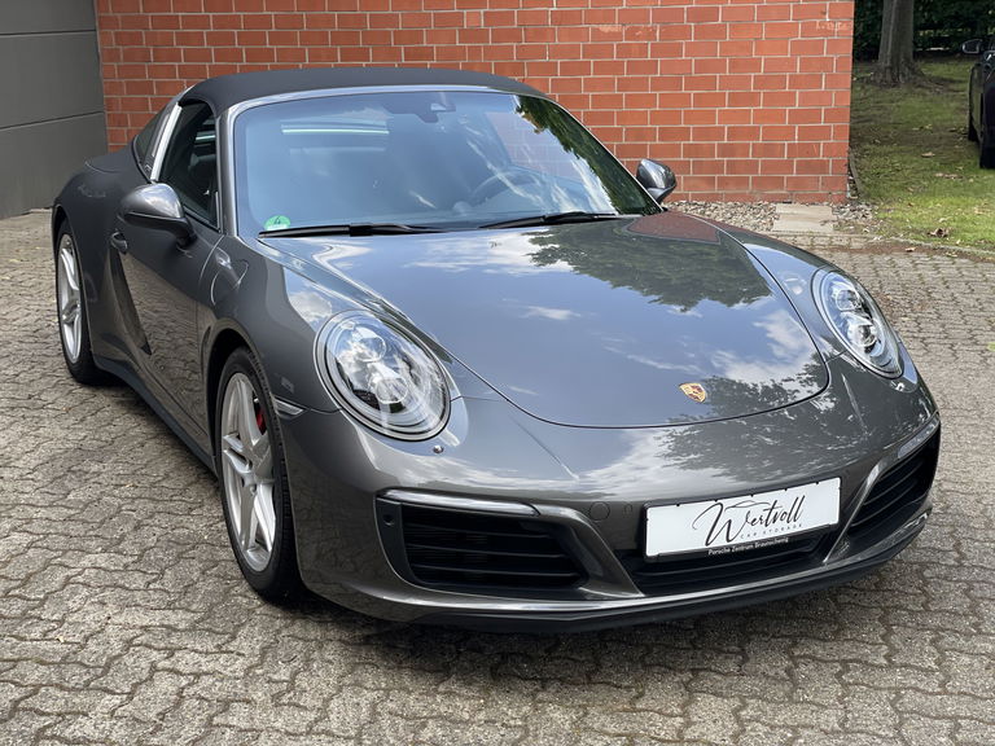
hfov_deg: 36.8
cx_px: 498
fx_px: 1495
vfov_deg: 28.0
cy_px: 373
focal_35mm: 52
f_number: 2
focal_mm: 6
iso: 32
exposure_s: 1/403
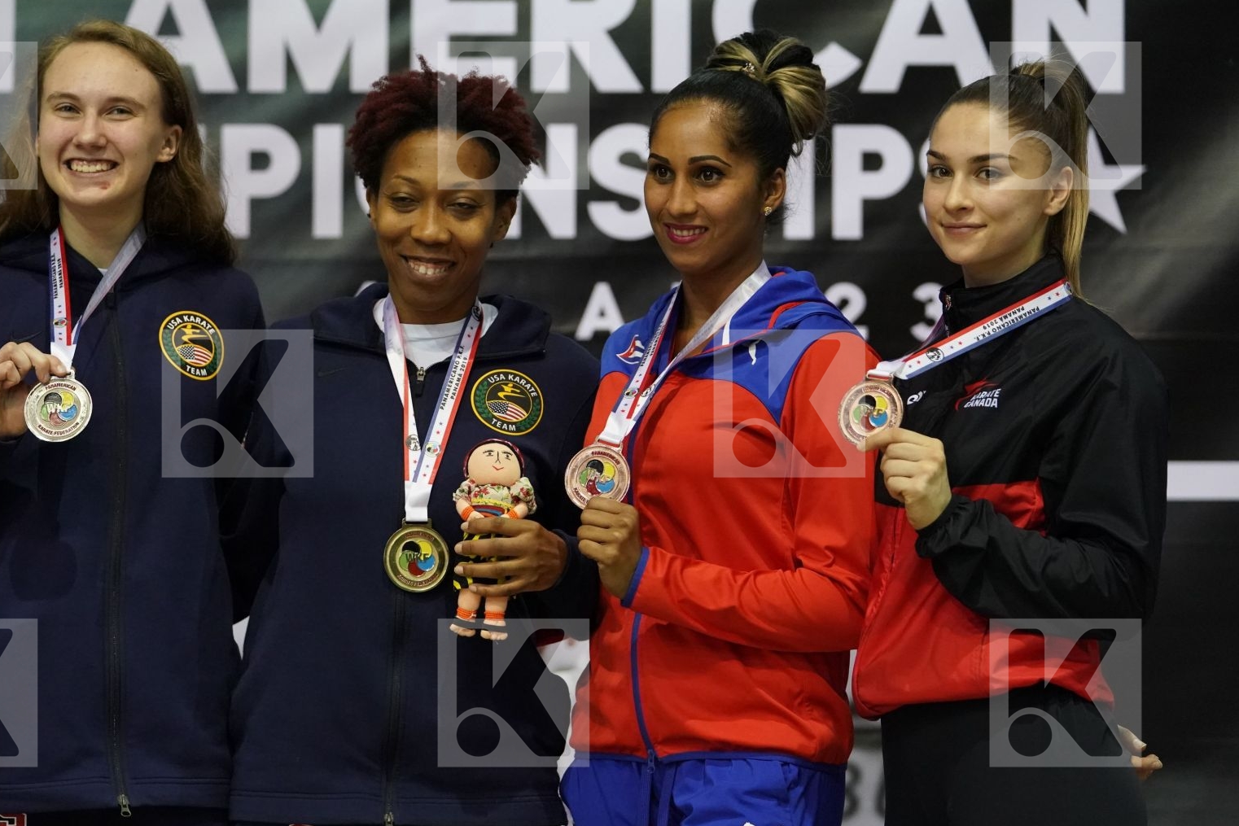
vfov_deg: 11.1
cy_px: 404
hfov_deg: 16.6
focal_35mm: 123
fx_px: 4233
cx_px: 514
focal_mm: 104
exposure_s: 1/250
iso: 6400
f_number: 3.2
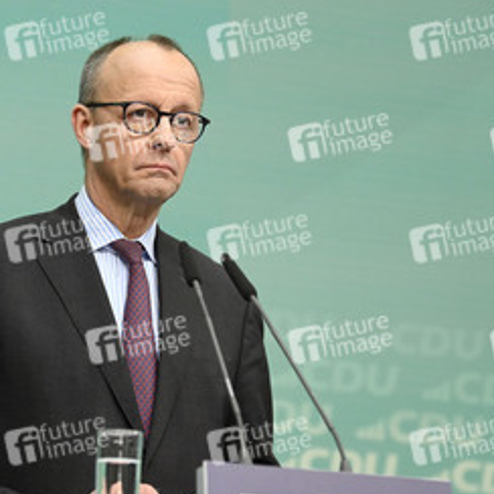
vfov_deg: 10.9
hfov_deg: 10.9
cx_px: 84
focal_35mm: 160
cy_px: 290
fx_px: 2583
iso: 5000
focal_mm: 102
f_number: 3.5
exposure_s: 1/1250
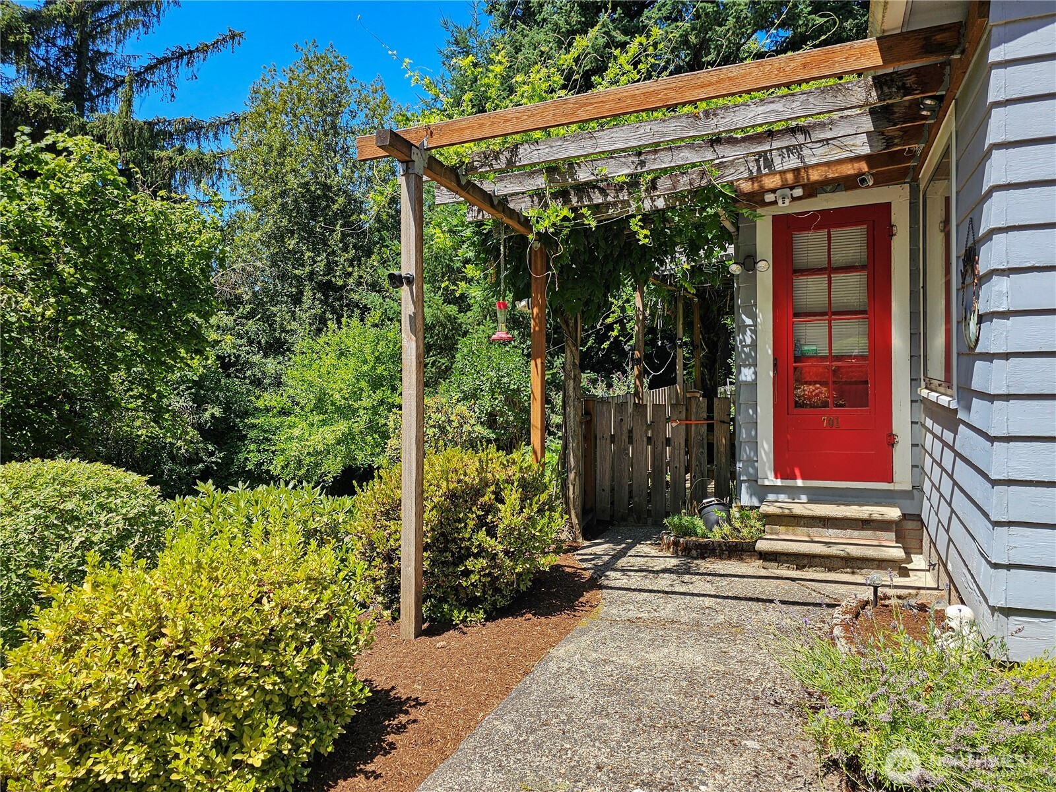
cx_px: 528
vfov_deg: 58.9
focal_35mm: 23
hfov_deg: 73.9
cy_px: 396
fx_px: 702
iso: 10
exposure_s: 1/355
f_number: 1.7
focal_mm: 6.3
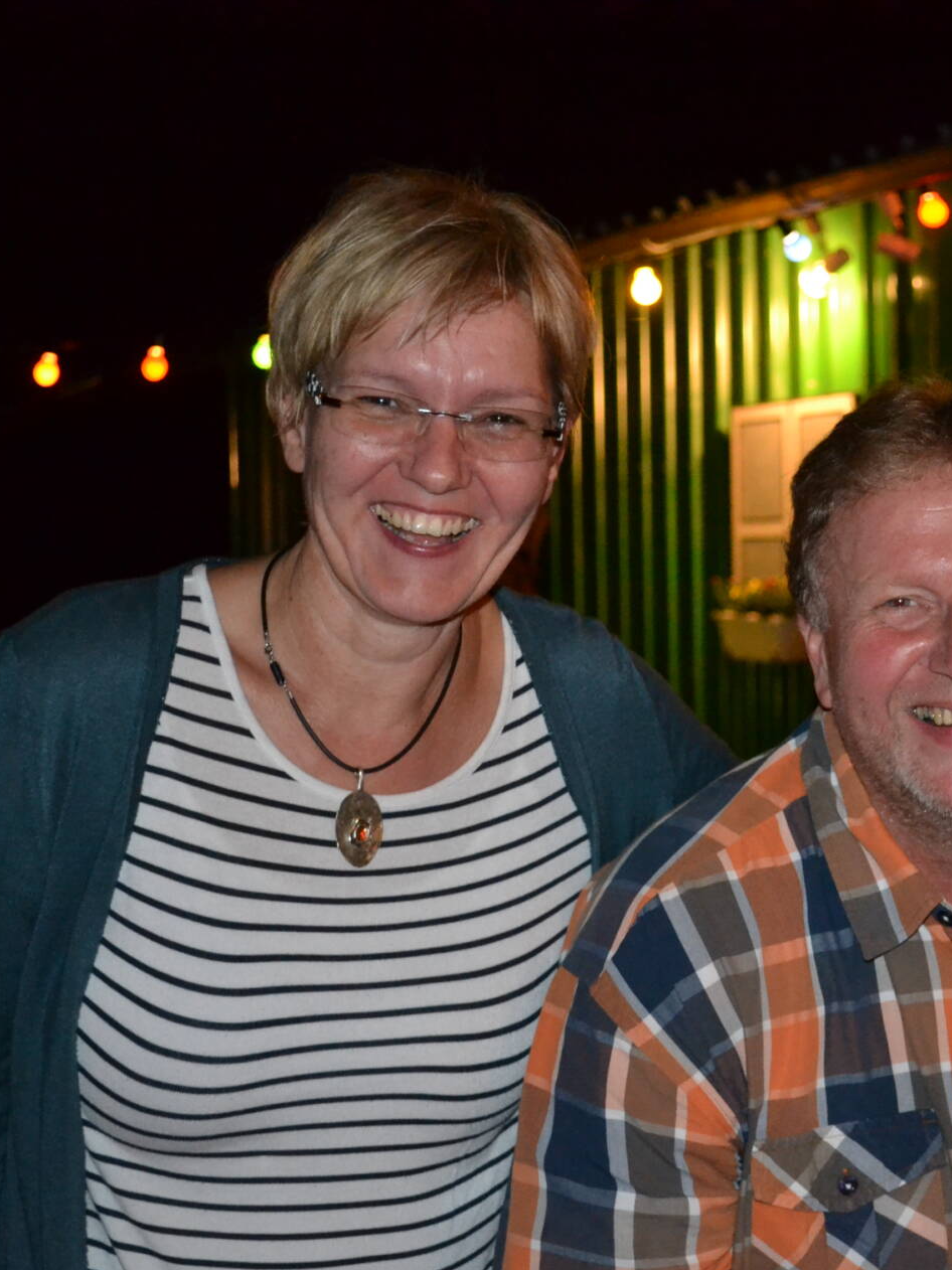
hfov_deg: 18.3
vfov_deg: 24.7
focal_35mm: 79
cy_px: 643
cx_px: 877
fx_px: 2898
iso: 3200
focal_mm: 36
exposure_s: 1/60
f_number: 5
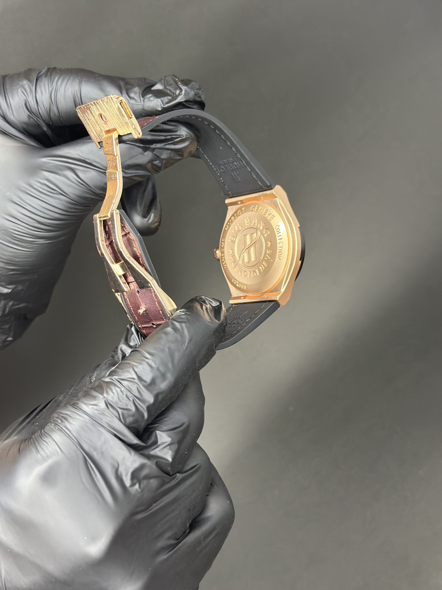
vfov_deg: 39.7
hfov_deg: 30.3
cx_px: 221
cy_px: 295
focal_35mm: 48
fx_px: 817
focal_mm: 6.86
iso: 250
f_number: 1.78
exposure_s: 1/50
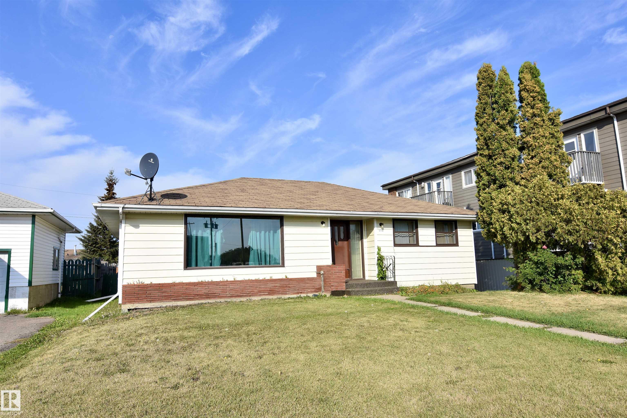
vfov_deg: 56.2
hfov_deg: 77.3
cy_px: 209
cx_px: 314
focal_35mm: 22
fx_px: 392
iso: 180
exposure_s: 1/500
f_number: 8
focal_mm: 15
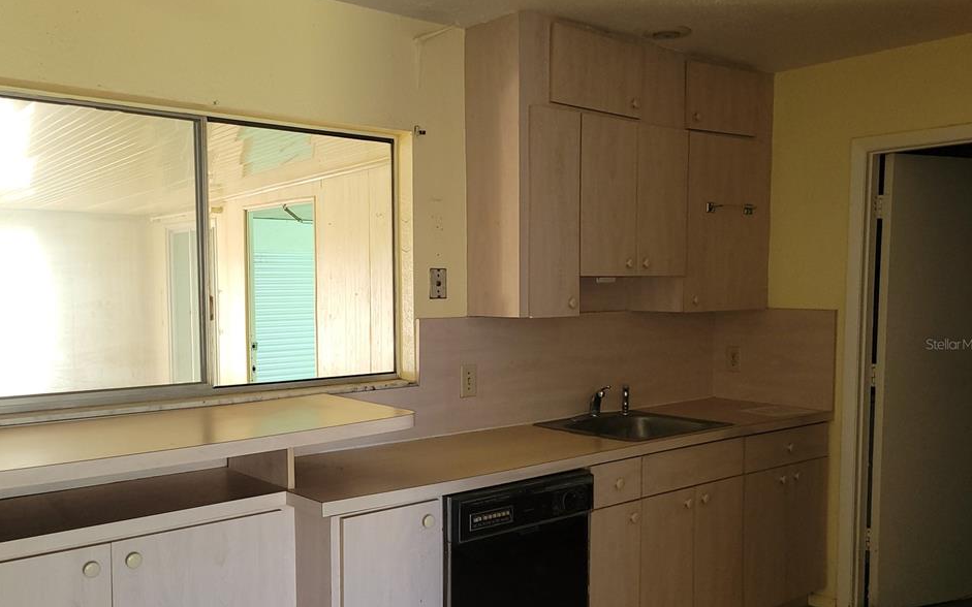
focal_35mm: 30
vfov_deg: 41.7
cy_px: 344
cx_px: 460
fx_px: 795
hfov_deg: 62.9
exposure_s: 1/40
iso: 100
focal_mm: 5.4
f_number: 1.8
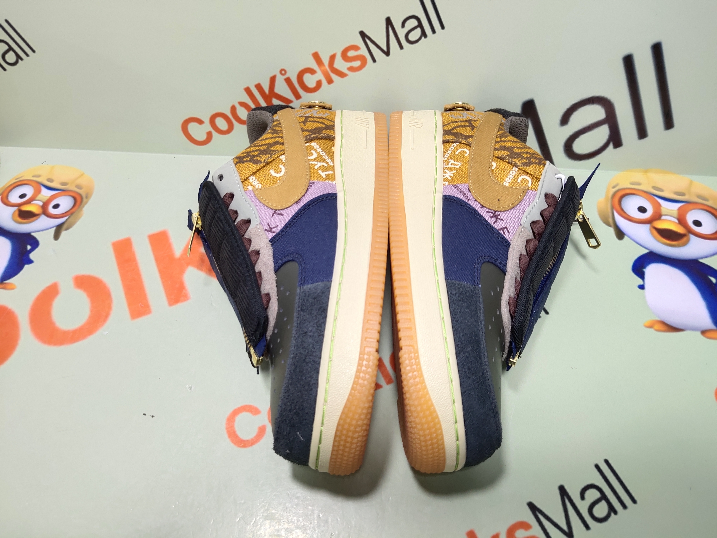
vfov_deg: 46.8
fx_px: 621
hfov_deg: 60.0
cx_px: 358
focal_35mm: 30
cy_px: 269
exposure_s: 1/1225
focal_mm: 4.35
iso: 50
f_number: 1.79
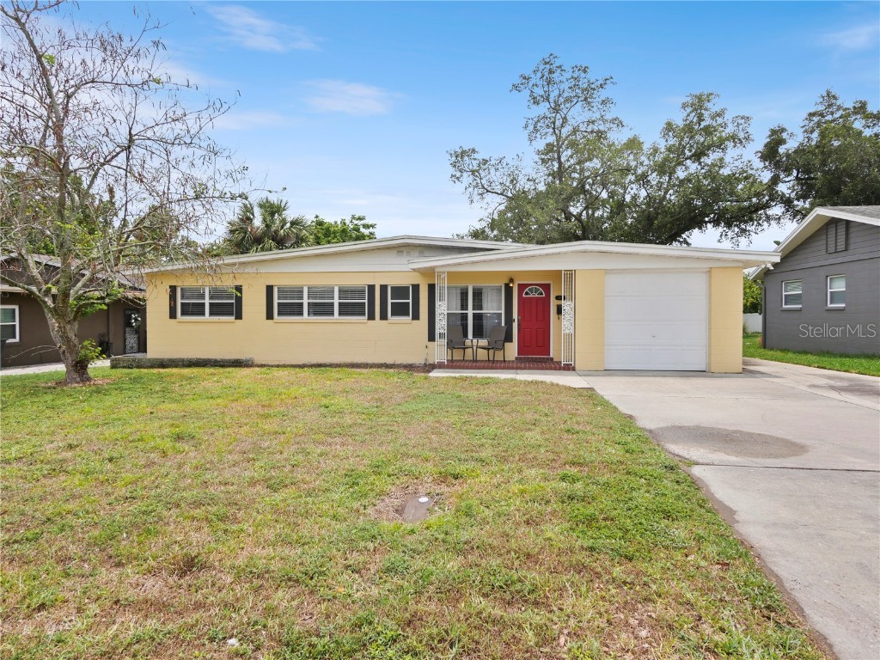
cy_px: 330
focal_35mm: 20
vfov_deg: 66.0
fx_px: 508
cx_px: 440
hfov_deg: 81.7
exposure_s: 1/500
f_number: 8
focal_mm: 10
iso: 200
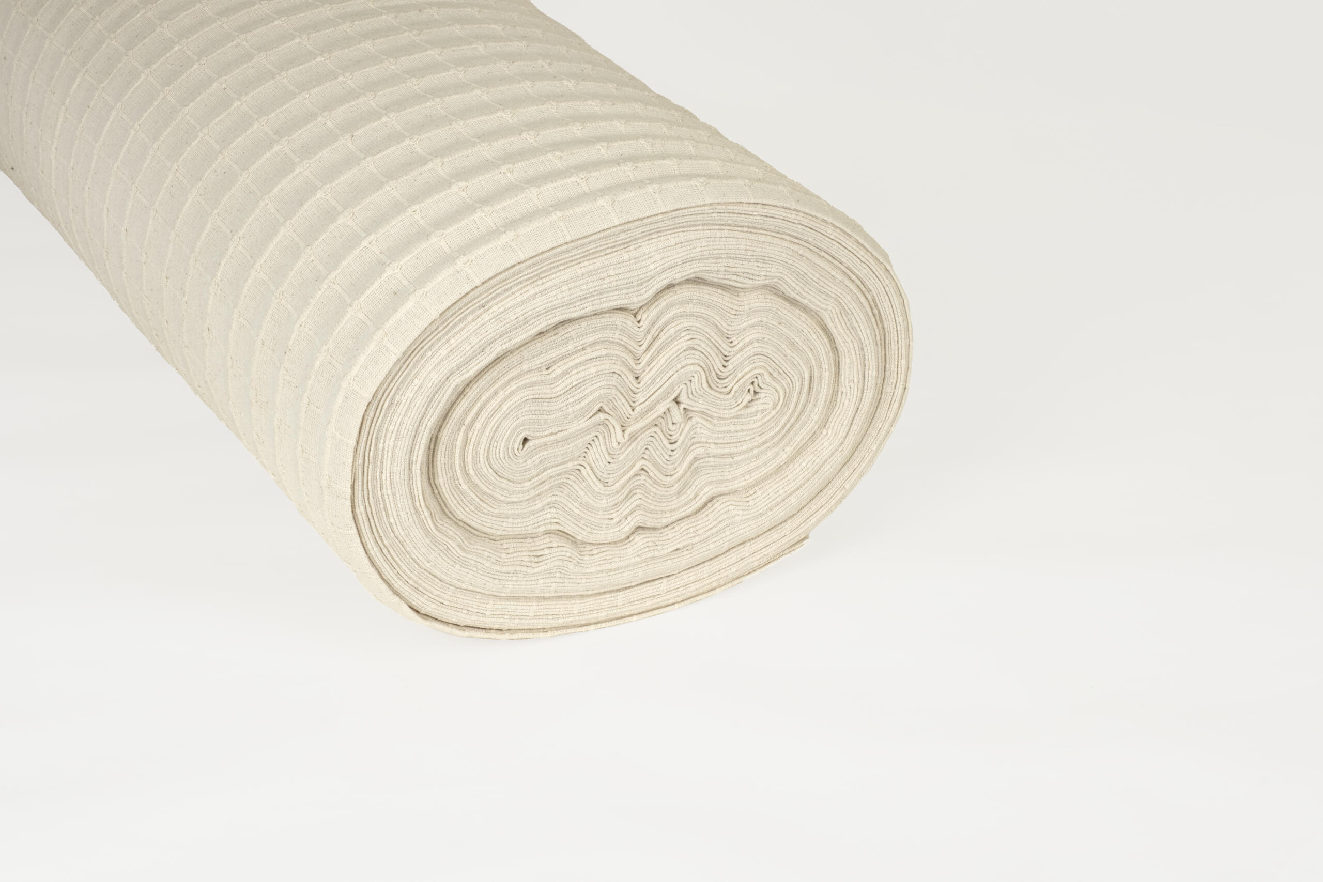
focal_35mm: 73
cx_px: 662
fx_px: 2683
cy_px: 441
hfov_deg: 27.7
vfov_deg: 18.7
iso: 200
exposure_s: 1/125
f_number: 16
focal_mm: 48.4
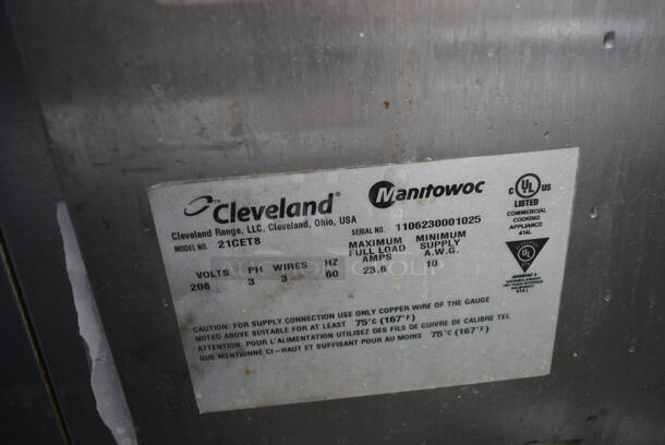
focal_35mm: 27
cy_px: 222
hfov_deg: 67.3
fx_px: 499
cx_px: 332
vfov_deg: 48.0
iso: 140
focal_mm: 18
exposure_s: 1/30
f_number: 3.5
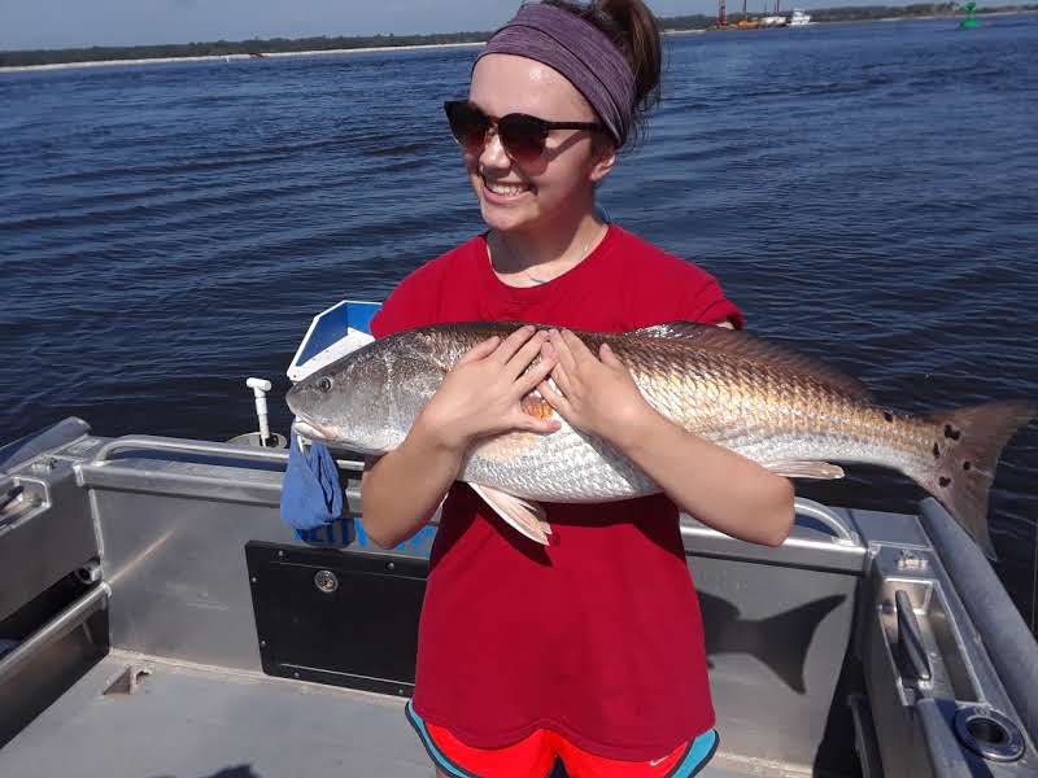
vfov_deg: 46.8
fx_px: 900
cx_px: 519
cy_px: 389
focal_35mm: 30
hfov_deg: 60.0
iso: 40
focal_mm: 2.47
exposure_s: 1/2762
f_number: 1.9
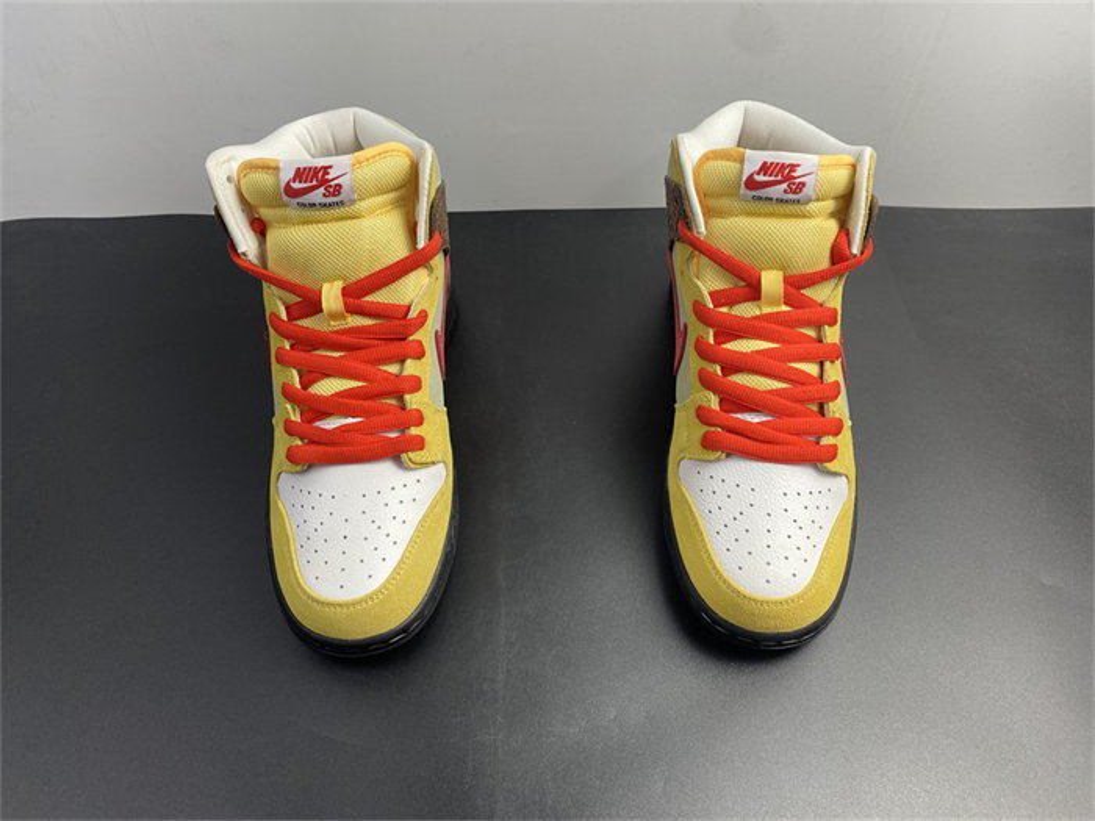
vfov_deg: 53.1
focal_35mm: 26
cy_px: 410
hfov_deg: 67.3
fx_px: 822
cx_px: 548
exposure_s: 1/100
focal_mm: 4.25
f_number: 1.8
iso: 80
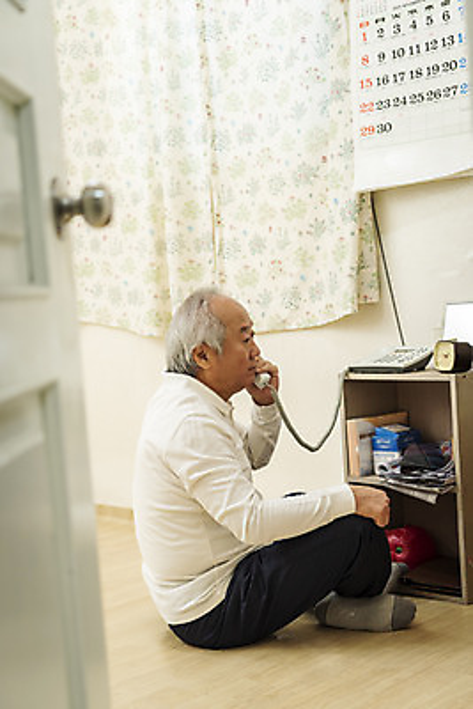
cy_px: 354
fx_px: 1024
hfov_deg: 26.0
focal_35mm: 52
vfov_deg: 38.2
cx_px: 236
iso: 320
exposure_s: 1/125
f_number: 2.8
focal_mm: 52
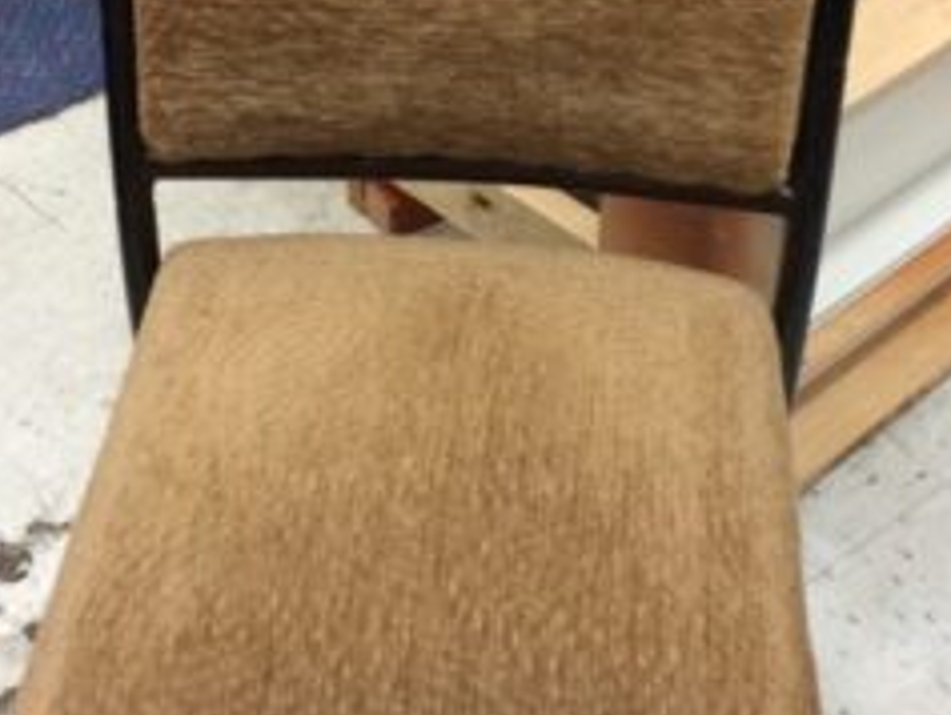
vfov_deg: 30.1
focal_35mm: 48
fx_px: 1319
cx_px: 504
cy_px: 257
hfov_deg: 39.6
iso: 64
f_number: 2.2
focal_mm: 4.12
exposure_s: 1/30
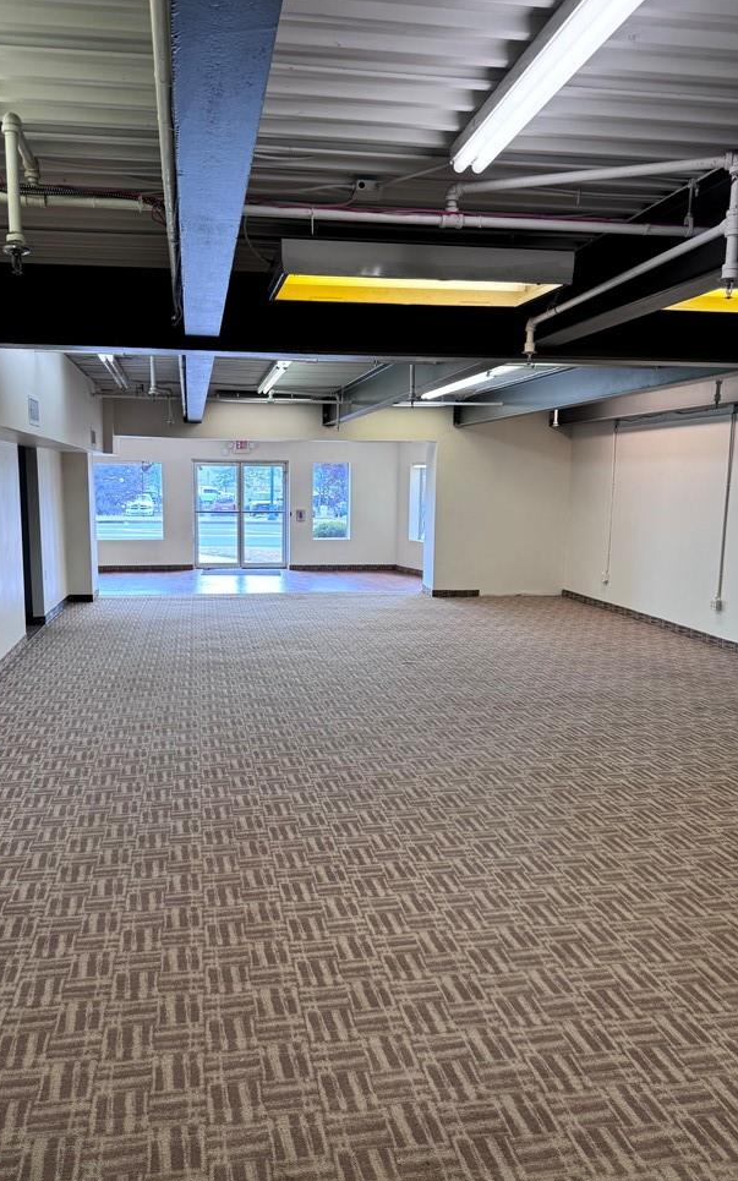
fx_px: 869
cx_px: 318
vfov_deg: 68.4
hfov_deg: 45.9
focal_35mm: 27
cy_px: 600
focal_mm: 6.76
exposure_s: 1/120
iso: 64
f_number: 1.78
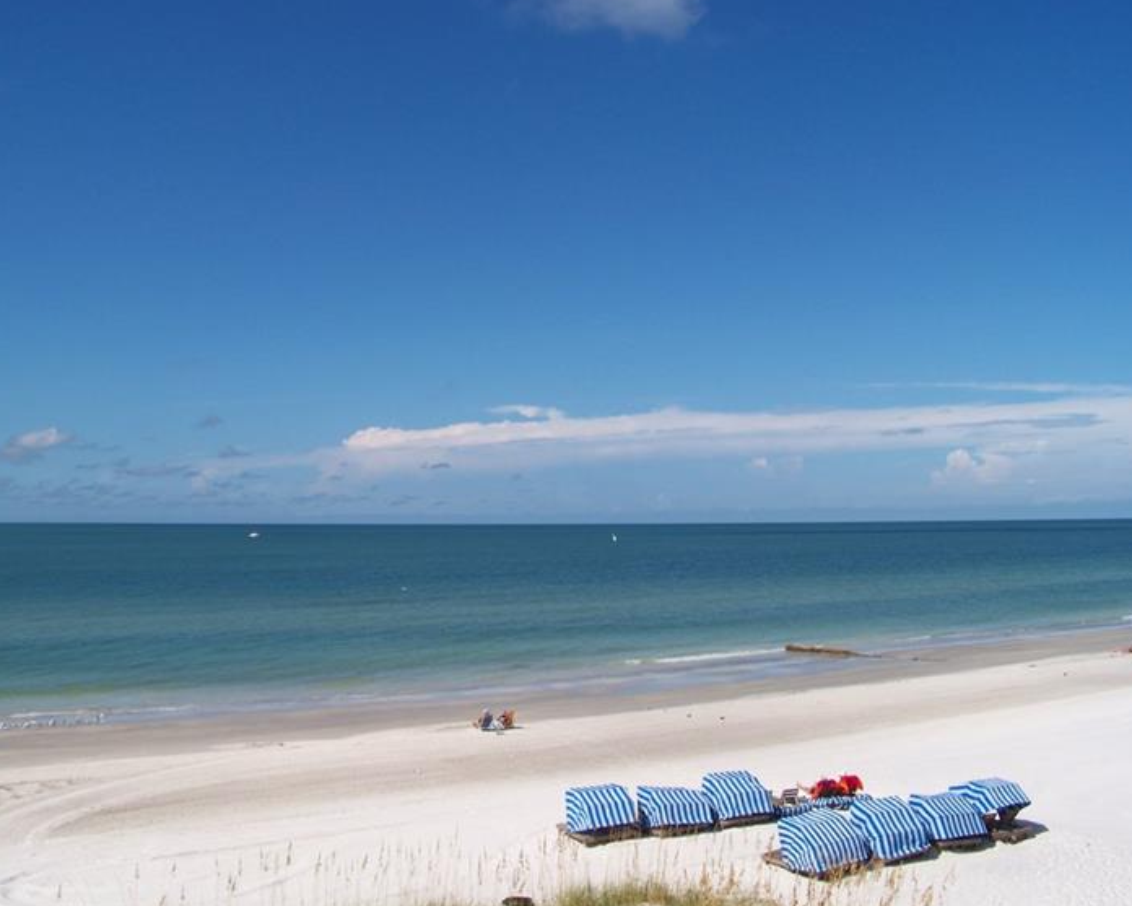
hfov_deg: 49.0
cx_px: 608
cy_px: 436
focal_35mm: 37
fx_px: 1240
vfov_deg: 40.1
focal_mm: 5.85
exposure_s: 1/1000
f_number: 4
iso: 64
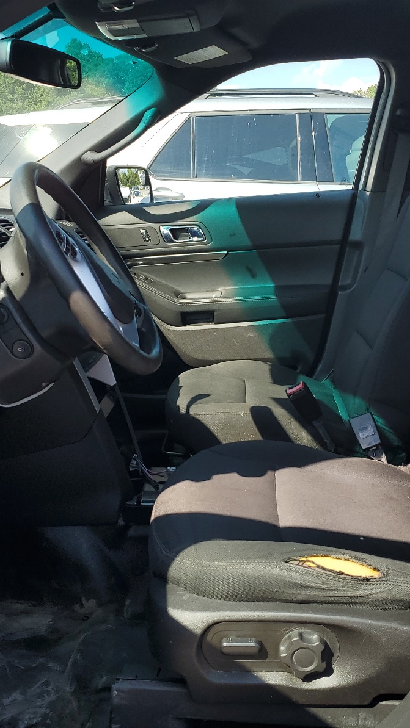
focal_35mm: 38
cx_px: 207
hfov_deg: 31.2
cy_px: 362
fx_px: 734
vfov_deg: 52.8
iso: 50
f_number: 1.5
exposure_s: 1/1111
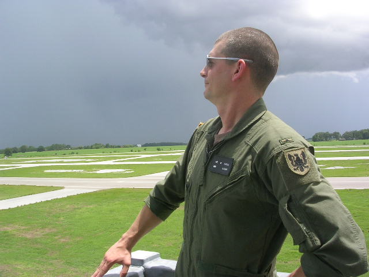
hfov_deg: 49.0
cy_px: 138
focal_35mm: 38
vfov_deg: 37.7
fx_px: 405
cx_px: 184
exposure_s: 1/253
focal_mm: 5.8
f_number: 5.6
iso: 50
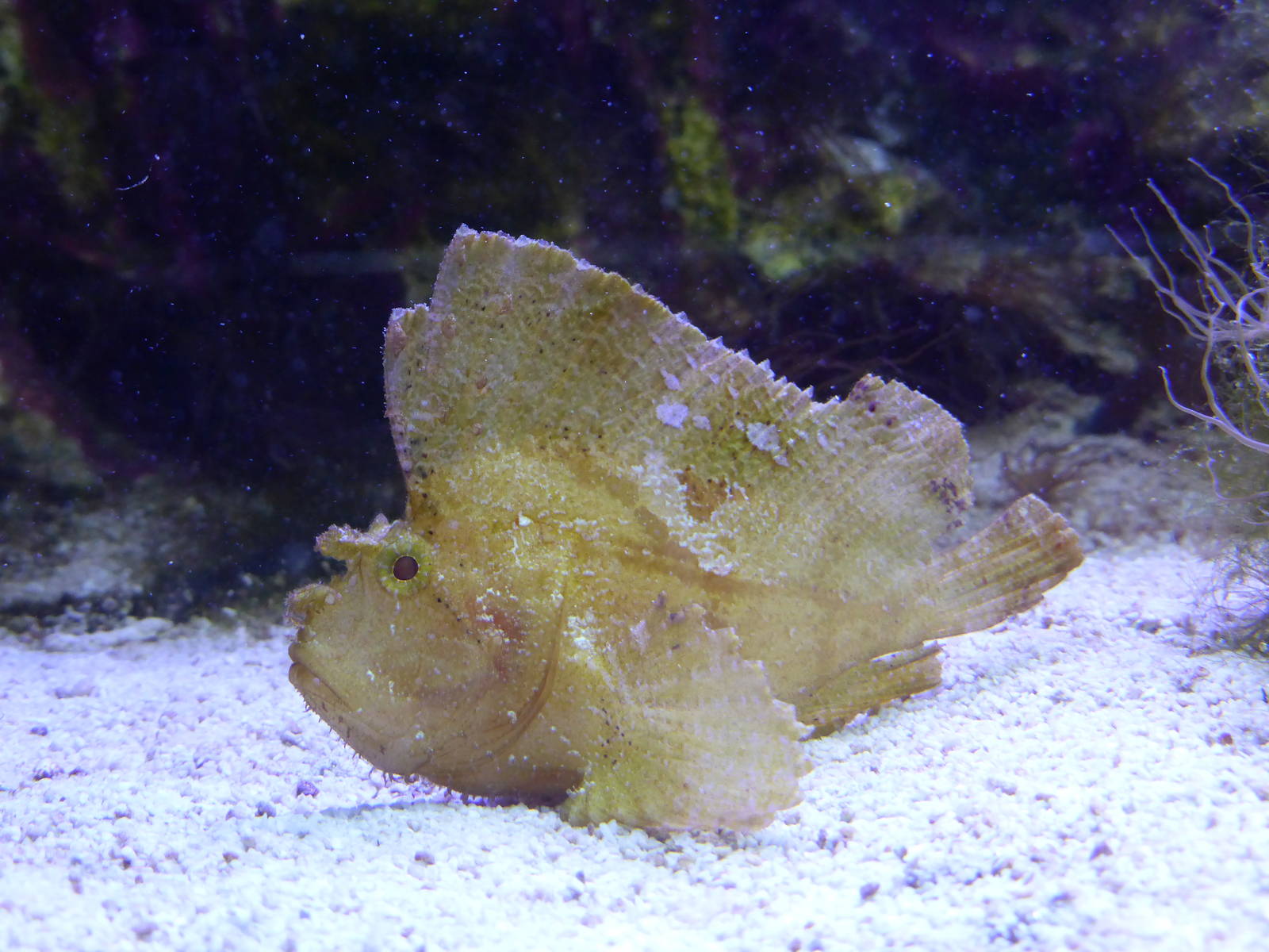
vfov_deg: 25.7
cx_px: 634
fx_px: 2090
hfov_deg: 33.8
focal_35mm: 57
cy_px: 476
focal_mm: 9.7
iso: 400
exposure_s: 1/50
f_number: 4.6
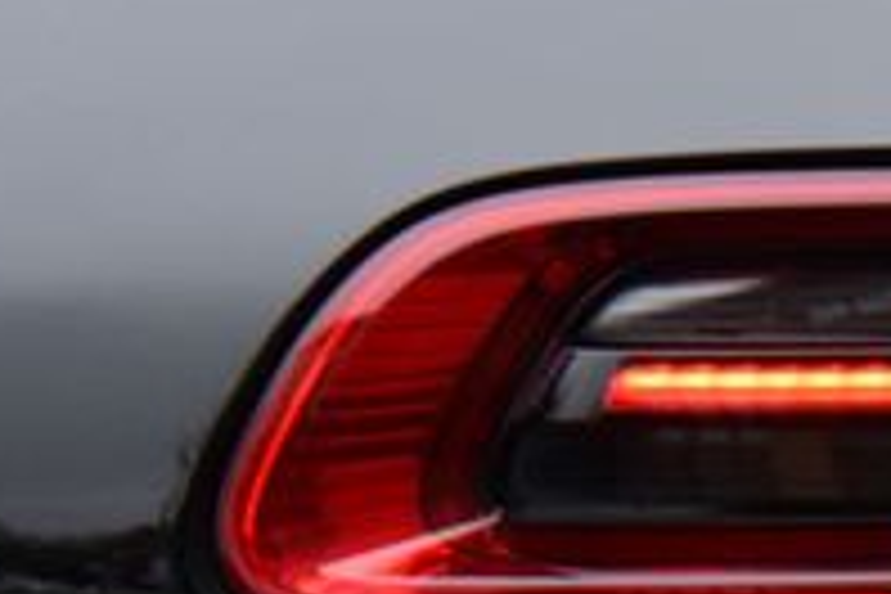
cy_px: 392
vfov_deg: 3.5
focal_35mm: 397
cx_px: 1012
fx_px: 9825
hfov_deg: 5.2
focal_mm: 82
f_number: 5.6
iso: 200
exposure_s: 1/250
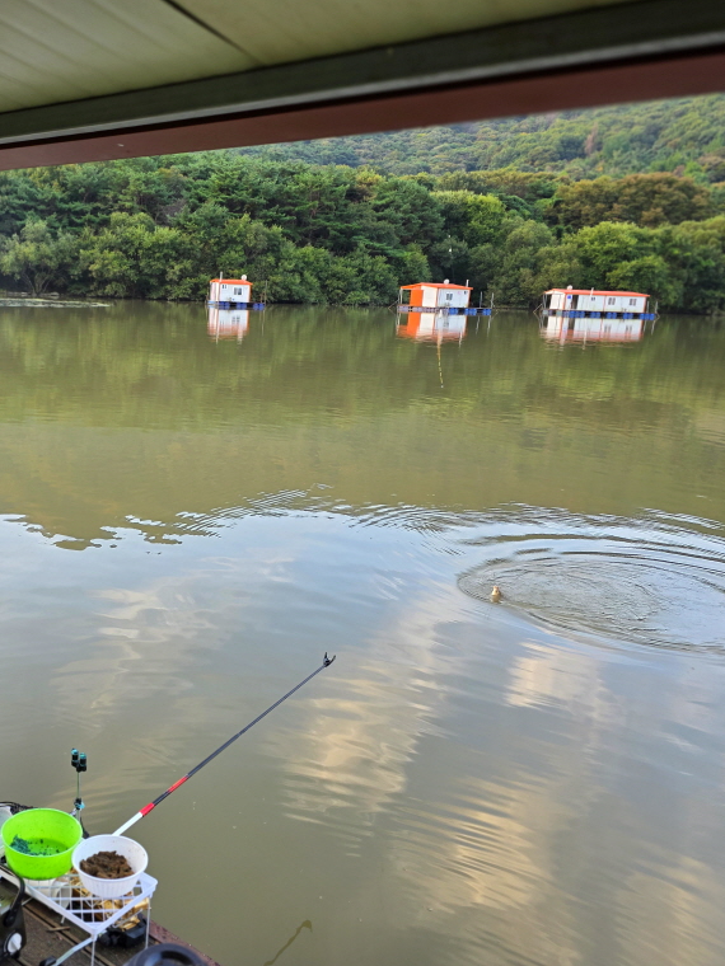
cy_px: 480
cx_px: 112
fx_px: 866
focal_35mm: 31
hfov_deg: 42.7
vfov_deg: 58.4
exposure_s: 1/120
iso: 64
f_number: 1.7
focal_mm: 6.3
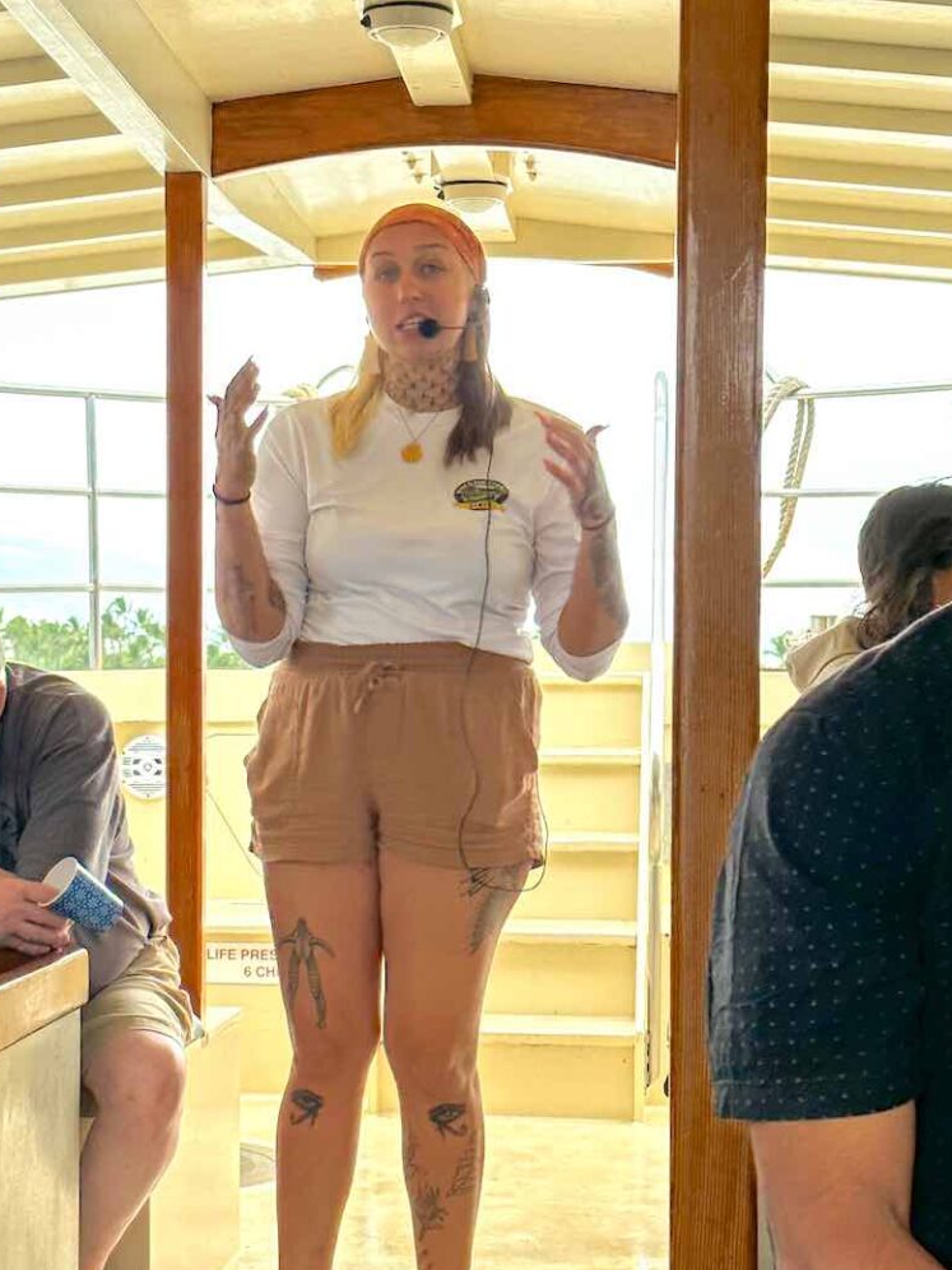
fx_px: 2714
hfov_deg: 19.8
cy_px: 755
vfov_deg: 26.3
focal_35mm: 74
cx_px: 308
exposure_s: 1/250
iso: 50
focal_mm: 6.86
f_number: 1.8
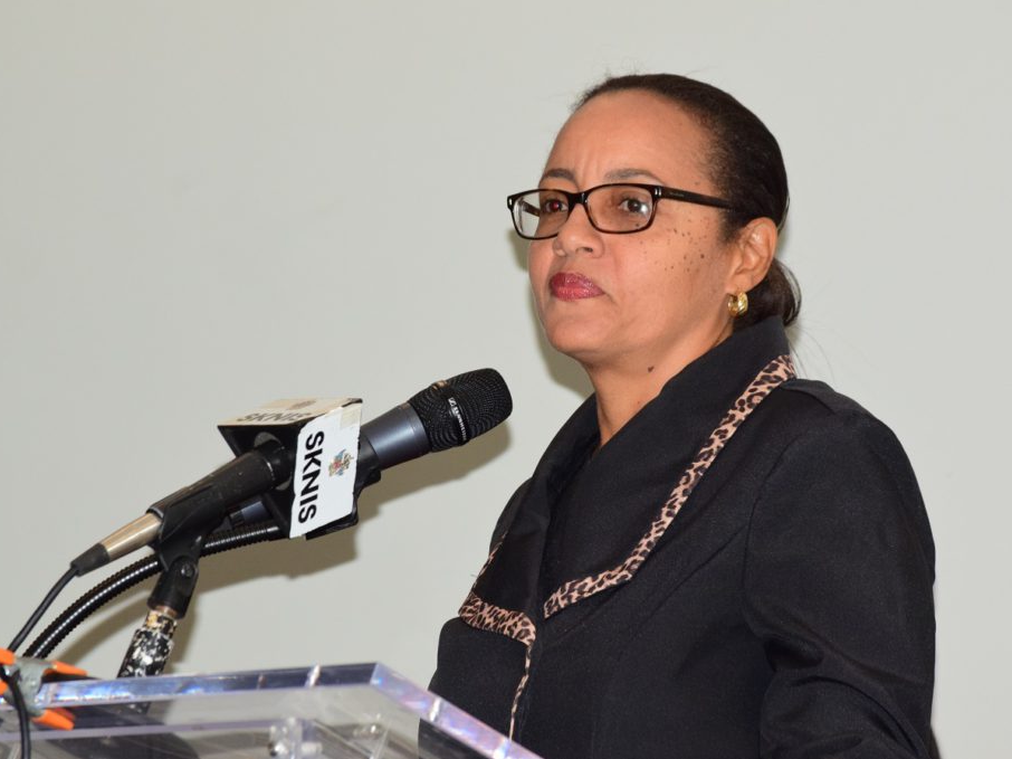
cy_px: 380
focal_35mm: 199
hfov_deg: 9.9
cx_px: 522
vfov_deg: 7.5
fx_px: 5816
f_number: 10
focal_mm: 122
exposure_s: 1/160
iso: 1600
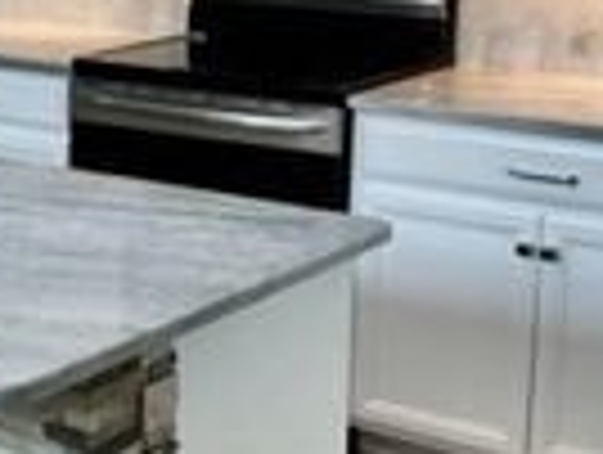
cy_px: 88
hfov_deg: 19.5
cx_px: -22
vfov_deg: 15.2
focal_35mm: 97
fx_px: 1693
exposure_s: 1/124
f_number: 1.6
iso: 40
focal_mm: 5.1
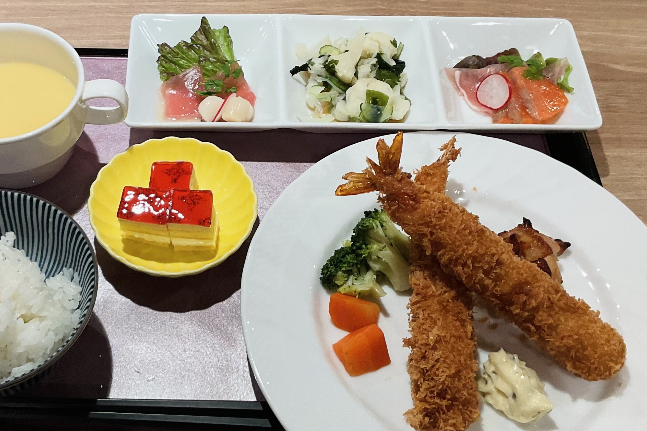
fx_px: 863
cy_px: 225
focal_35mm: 48
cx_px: 256
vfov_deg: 28.1
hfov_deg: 40.9
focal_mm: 3
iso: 50
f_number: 1.8
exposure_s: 1/60
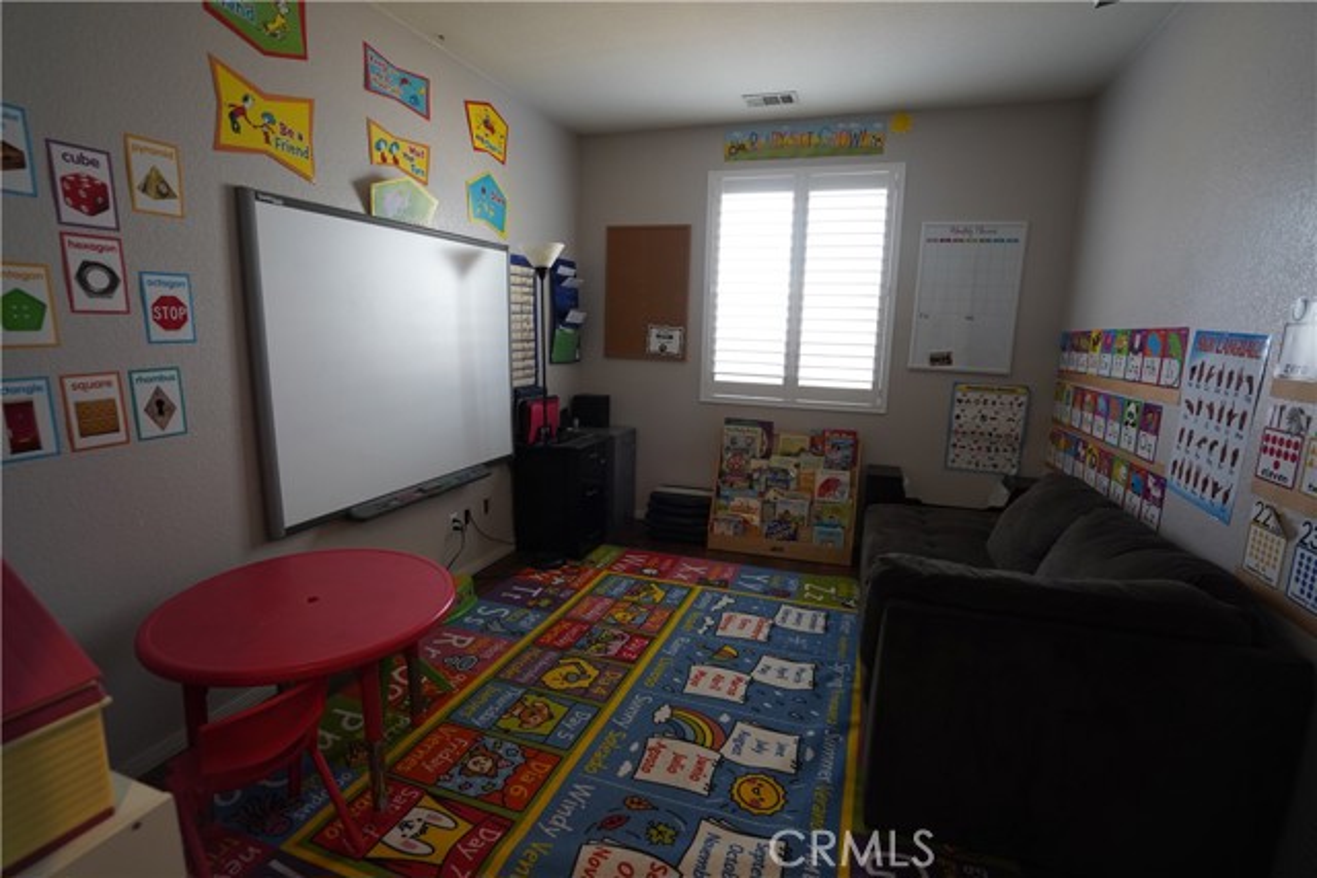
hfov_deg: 96.7
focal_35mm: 16
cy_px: 439
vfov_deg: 73.8
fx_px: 585
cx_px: 658
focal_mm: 16
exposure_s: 1/60
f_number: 5.6
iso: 1600
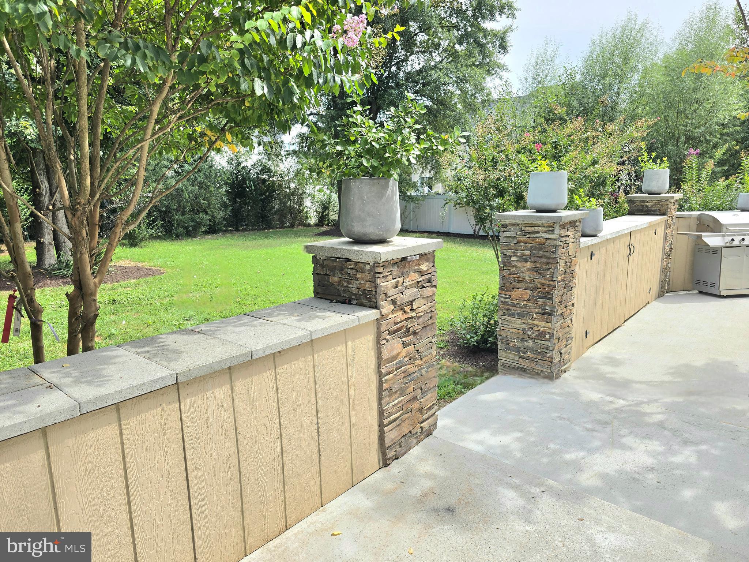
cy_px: 281
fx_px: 498
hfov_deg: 73.9
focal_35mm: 23
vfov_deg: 58.9
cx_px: 374
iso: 12
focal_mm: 6.3
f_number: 1.7
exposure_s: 1/526
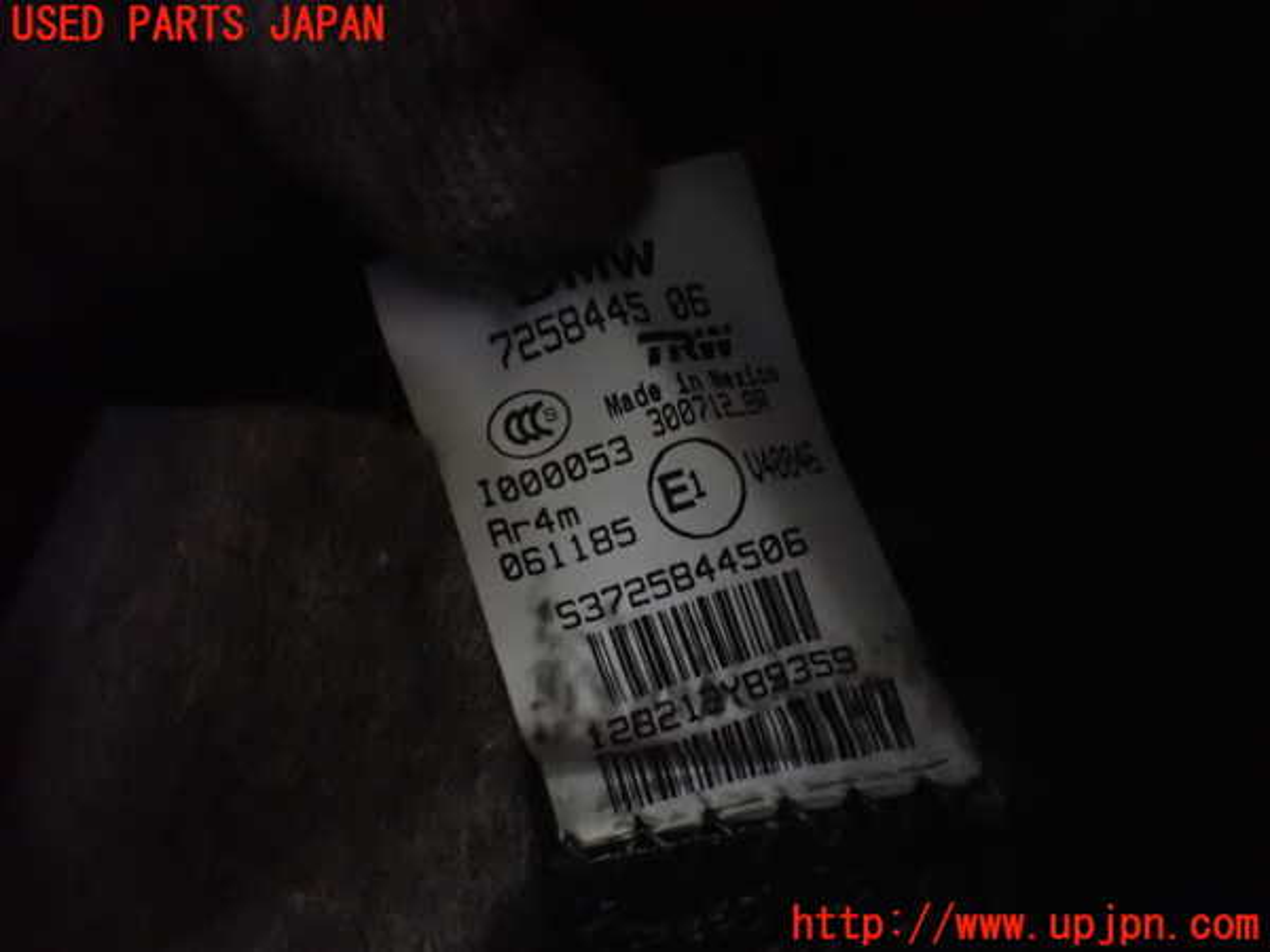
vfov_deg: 46.8
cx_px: 635
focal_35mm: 30
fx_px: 1101
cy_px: 476
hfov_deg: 60.0
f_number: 2.3
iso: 1600
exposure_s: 1/8
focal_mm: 5.4
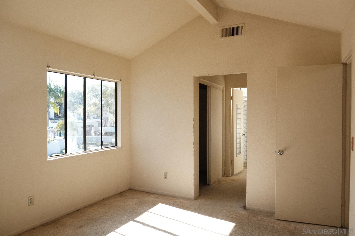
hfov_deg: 73.7
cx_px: 178
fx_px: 237
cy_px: 118
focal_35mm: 24
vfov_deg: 53.1
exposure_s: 1/280
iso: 160
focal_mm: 16
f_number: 2.5
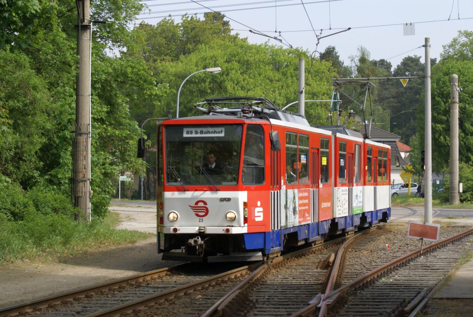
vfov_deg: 12.2
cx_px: 236
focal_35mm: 112
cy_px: 158
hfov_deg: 18.2
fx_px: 1480
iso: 200
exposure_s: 1/200
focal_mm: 75
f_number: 10
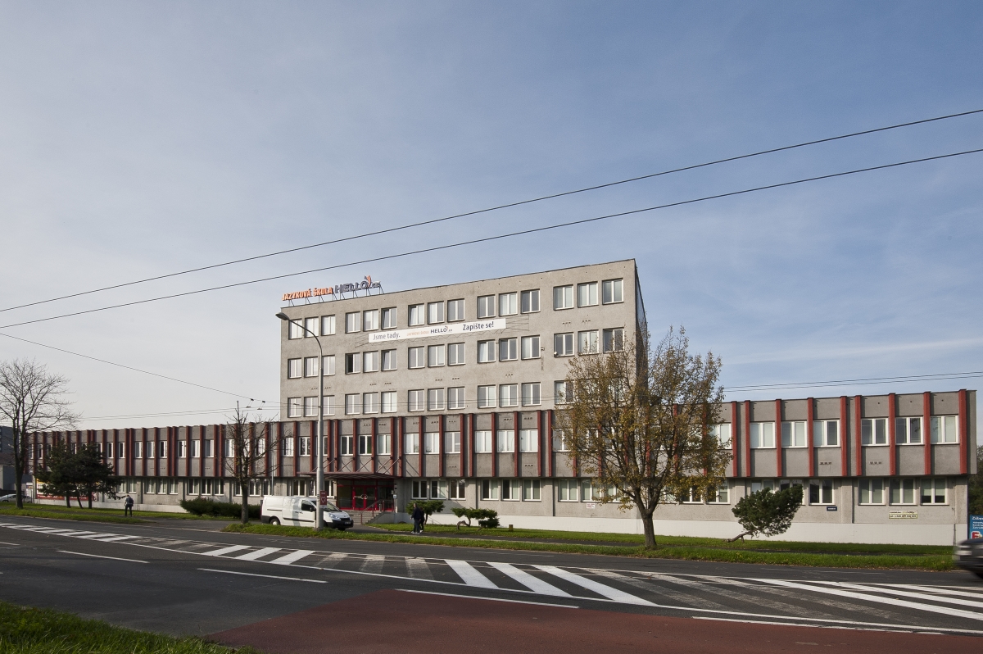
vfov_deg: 73.6
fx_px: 437
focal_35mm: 16
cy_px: 327
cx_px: 492
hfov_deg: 96.8
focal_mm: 16
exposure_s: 1/80
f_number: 14
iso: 200
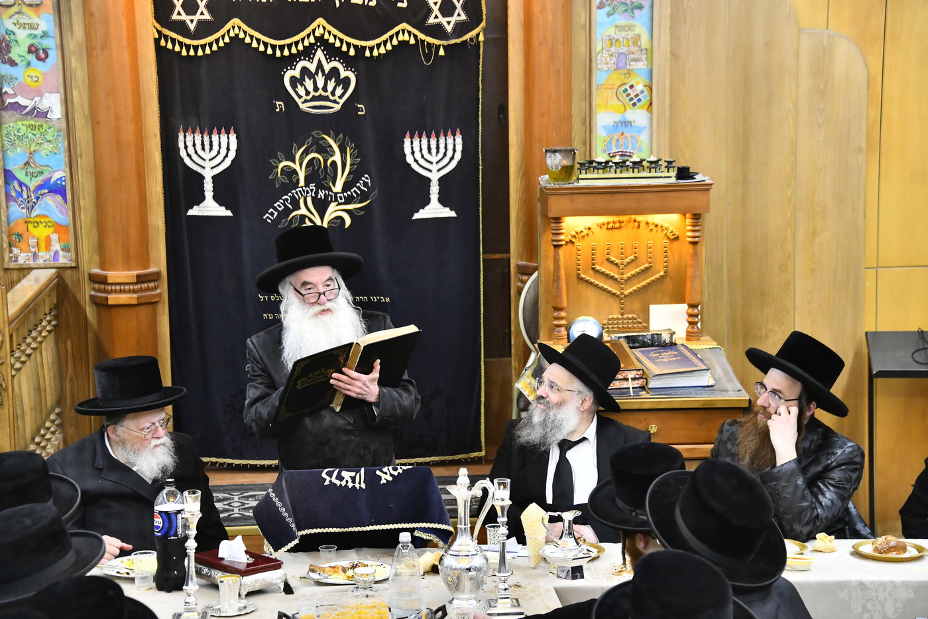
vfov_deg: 15.2
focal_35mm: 90
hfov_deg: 22.6
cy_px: 310
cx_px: 464
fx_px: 2320
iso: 2500
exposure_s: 1/160
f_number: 5.6
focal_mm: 90
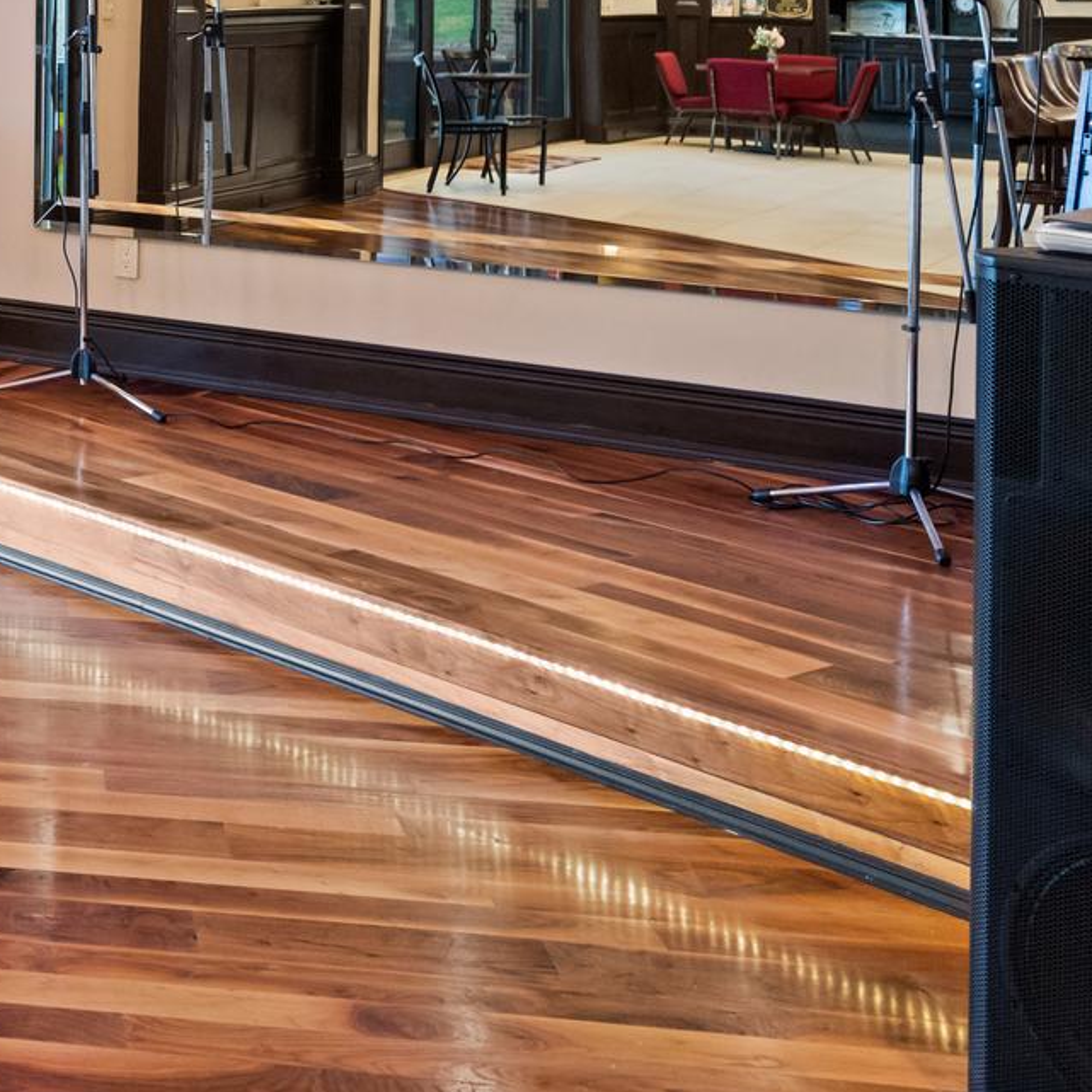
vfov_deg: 27.4
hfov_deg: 24.9
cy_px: -47
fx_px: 2083
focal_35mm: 58
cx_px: -380
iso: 2000
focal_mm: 21.5
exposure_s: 1/15
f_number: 4
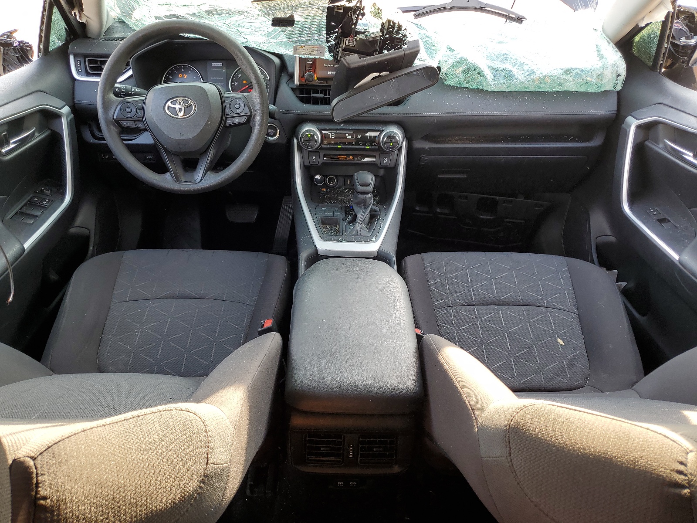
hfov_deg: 67.3
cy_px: 262
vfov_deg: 53.1
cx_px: 348
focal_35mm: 26
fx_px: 524
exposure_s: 1/143
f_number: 1.5
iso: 50
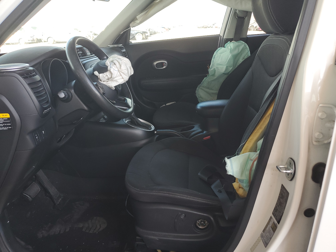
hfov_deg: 67.3
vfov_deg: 53.1
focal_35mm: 26
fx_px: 252
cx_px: 168
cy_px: 126
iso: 50
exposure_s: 1/145
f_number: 1.5
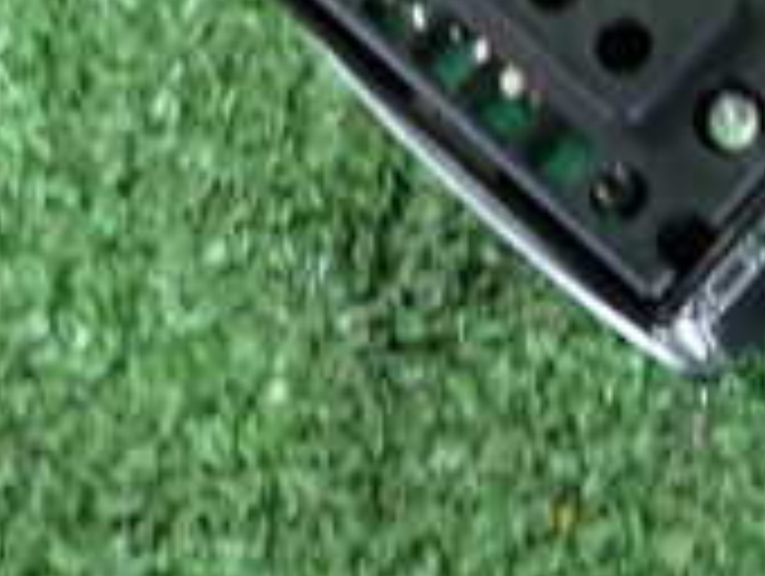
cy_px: -338
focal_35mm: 88
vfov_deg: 15.3
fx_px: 1948
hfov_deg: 19.7
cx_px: 1107
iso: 400
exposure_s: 1/30
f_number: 2
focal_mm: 4.5
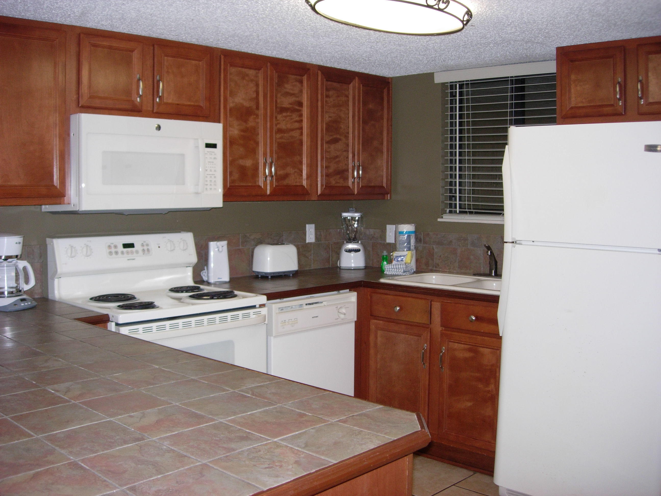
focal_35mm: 38
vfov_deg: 37.7
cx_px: 330
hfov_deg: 49.0
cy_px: 248
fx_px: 726
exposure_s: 1/64
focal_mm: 7.8
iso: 79
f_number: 2.8
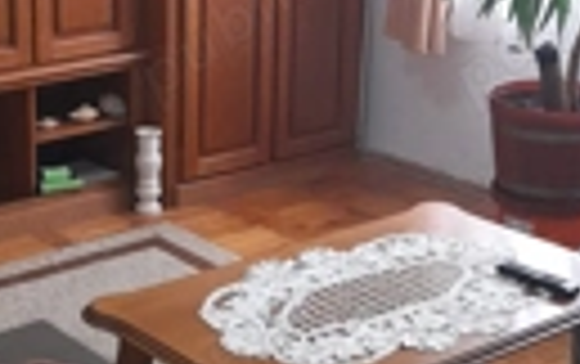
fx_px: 1298
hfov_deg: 24.8
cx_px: 126
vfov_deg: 15.8
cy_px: 63
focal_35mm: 82
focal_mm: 4.6
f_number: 2
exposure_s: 1/50
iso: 320
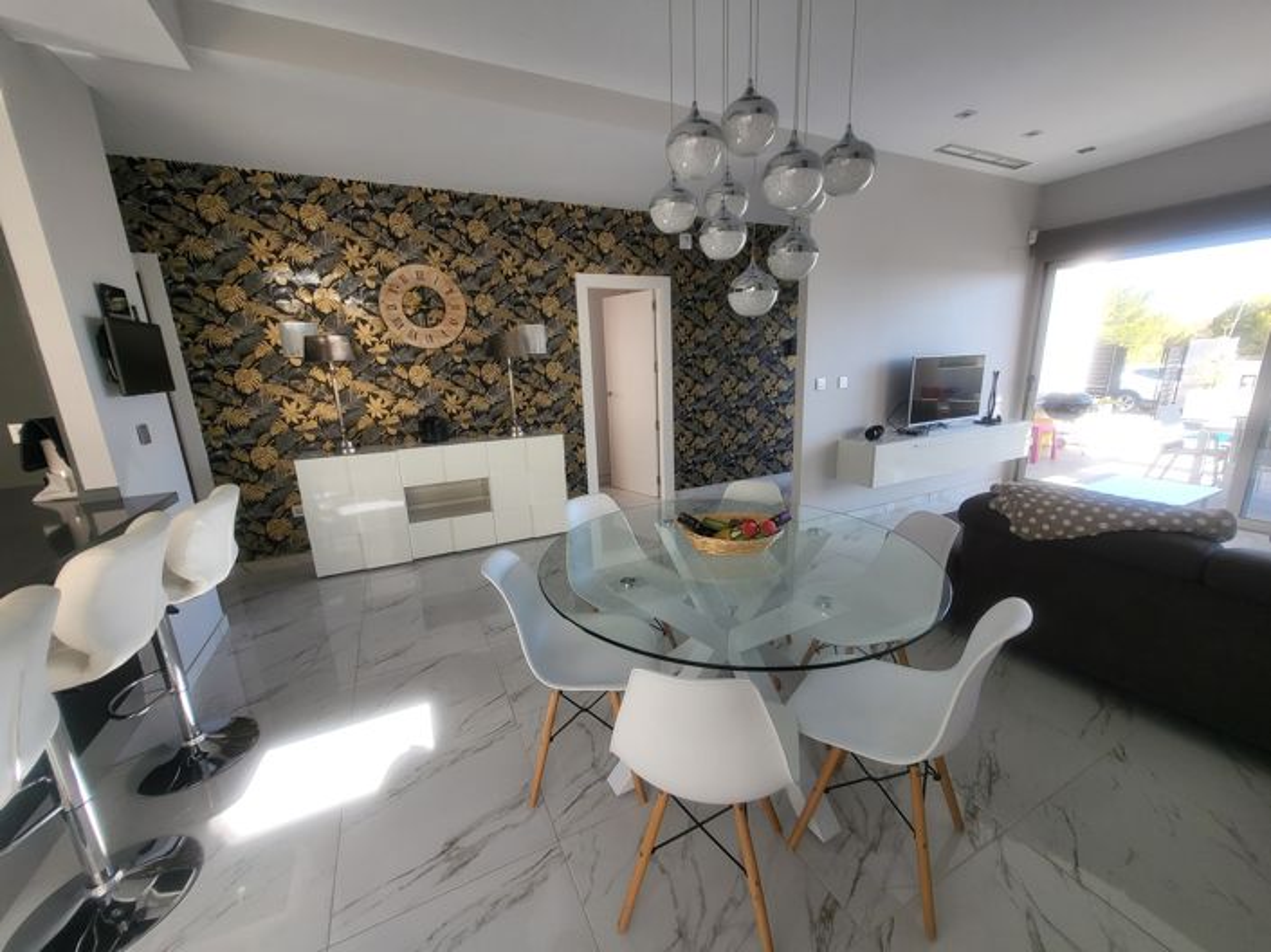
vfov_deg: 89.9
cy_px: 476
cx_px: 636
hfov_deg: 106.2
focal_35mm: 13
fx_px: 477
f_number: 2.2
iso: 40
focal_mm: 1.74
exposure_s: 1/100
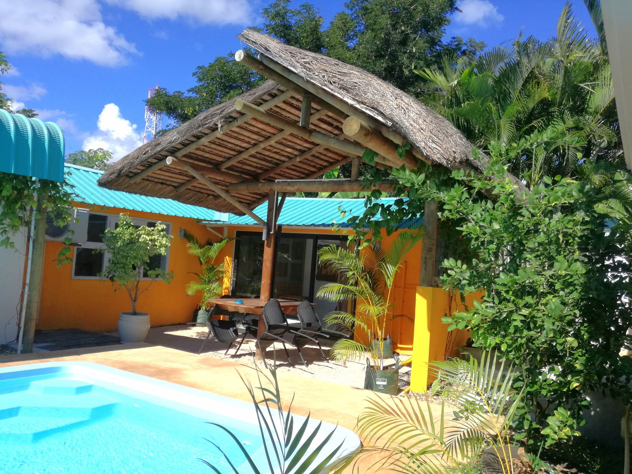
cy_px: 237
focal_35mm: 27
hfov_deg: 65.3
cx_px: 316
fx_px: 493
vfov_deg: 51.4
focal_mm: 3.79
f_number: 2
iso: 50
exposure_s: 1/1504
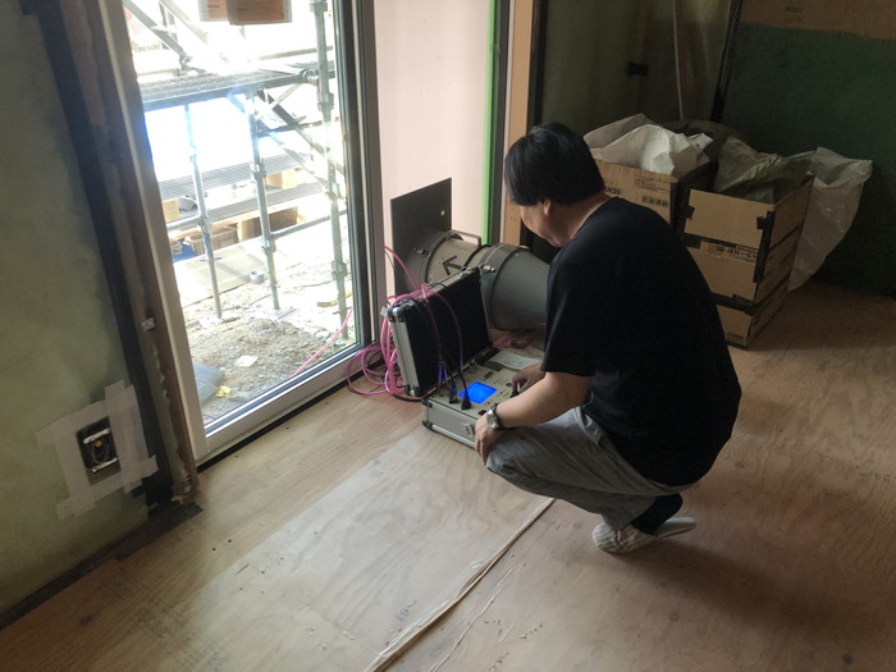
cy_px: 336
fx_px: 725
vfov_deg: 49.7
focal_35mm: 28
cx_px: 448
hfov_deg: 63.4
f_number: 1.8
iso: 40
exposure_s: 1/20
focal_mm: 3.99
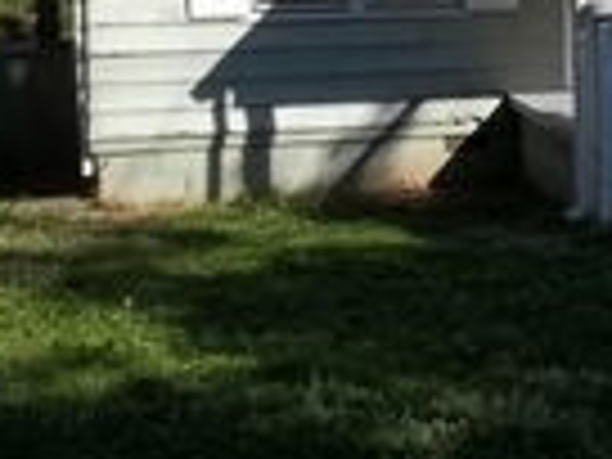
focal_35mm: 84
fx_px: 1485
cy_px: -76
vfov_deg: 16.9
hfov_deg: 22.0
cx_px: 675
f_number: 8
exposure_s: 1/160
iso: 64
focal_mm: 5.9
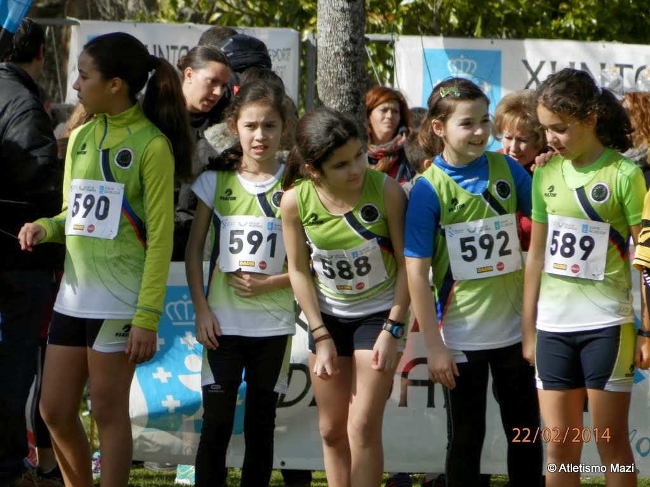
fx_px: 8732
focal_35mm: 465
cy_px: 244
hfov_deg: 4.3
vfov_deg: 3.2
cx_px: 325
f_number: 5.7
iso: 100
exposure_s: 1/400
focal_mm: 83.2
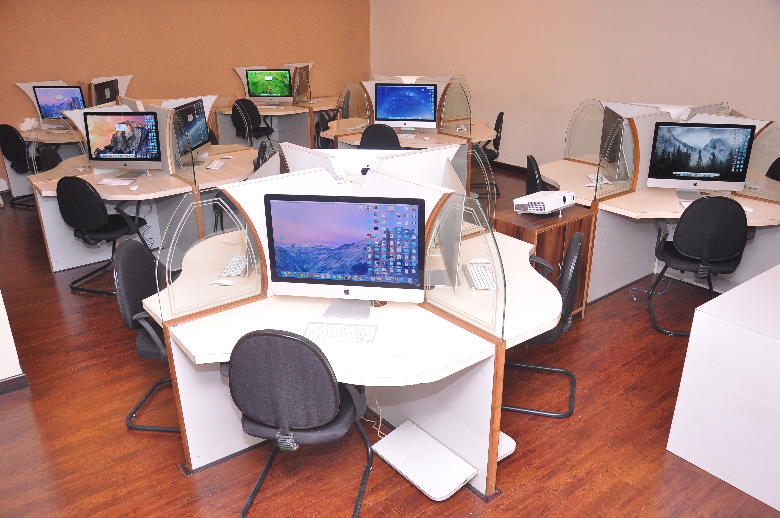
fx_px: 584
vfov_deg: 47.8
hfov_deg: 67.4
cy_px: 259
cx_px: 390
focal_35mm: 27
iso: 640
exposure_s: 1/80
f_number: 3.5
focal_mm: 18
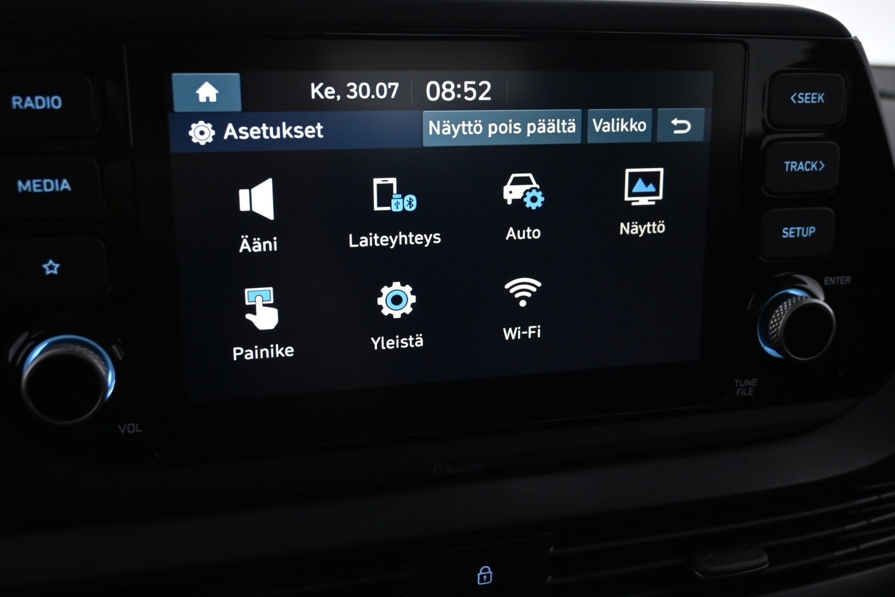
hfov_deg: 52.2
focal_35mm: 37
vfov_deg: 36.2
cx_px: 448
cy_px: 298
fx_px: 914
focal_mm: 24.5
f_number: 4.2
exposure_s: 1/30
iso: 1600
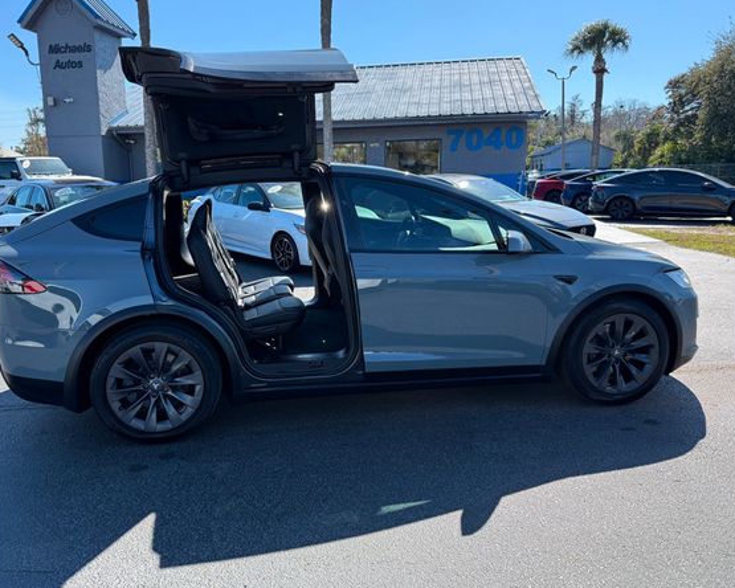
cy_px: 273
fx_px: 587
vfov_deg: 53.1
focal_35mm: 27
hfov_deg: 63.9
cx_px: 328
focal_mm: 6.76
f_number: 1.78
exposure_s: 1/2611
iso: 100
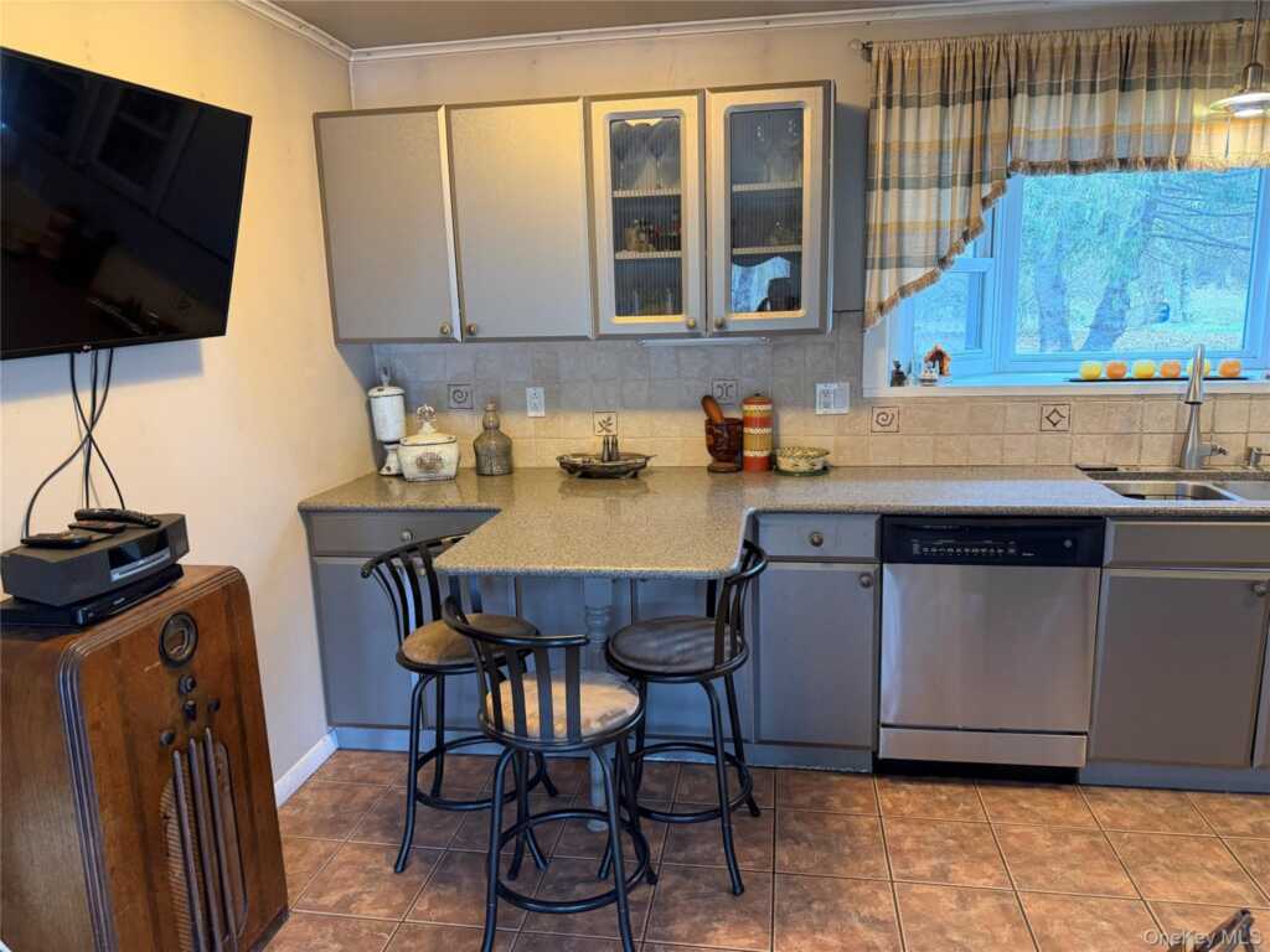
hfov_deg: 71.6
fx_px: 881
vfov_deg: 56.8
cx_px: 635
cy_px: 476
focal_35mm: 24
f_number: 1.78
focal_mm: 6.76
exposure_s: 1/60
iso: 400
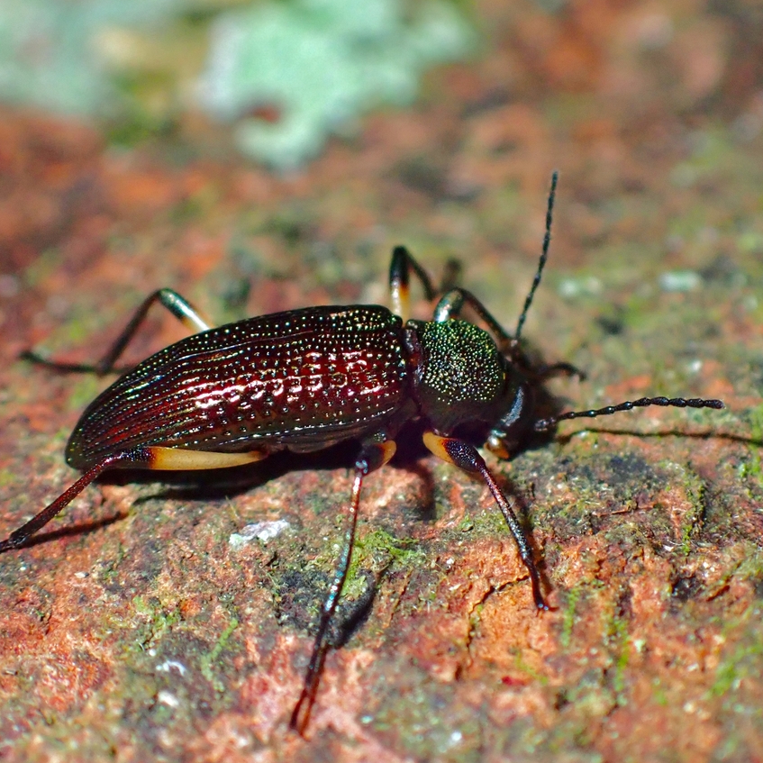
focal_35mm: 119
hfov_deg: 14.7
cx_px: 369
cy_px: 384
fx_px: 2968
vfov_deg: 14.7
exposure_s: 1/100
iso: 800
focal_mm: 18
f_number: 14
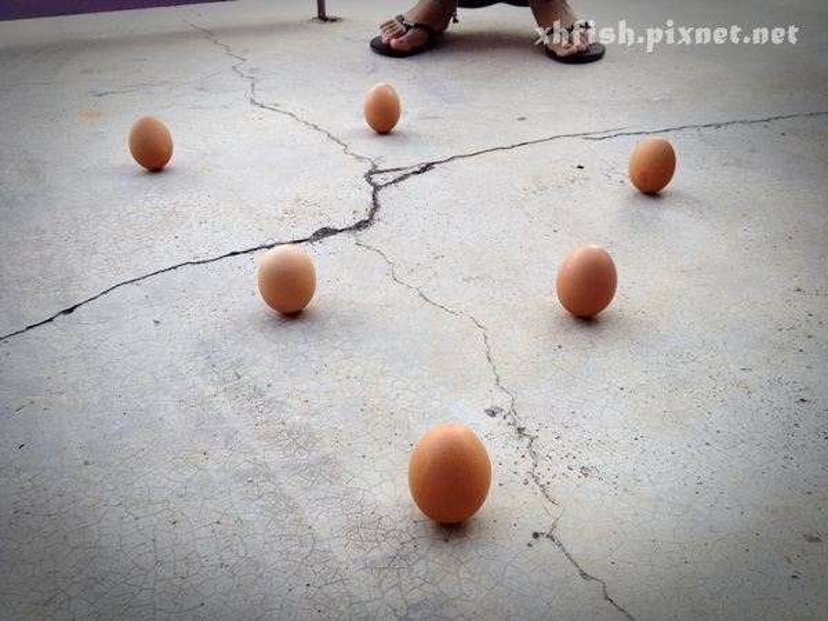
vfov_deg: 40.7
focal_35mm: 35
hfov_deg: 52.6
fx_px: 837
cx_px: 414
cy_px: 310
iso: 64
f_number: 2.4
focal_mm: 4.28
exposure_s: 1/209
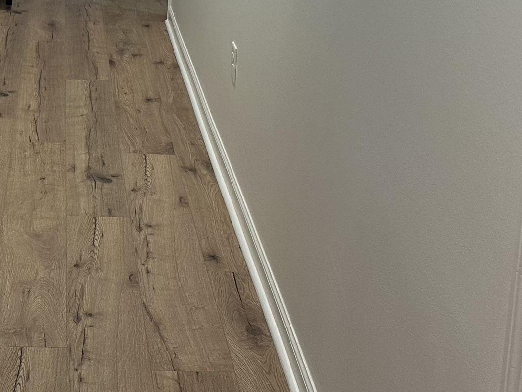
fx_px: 1056
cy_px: -85
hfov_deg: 27.0
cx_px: 69
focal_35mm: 70
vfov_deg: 19.7
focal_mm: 6.86
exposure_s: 1/120
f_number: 1.78
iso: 160
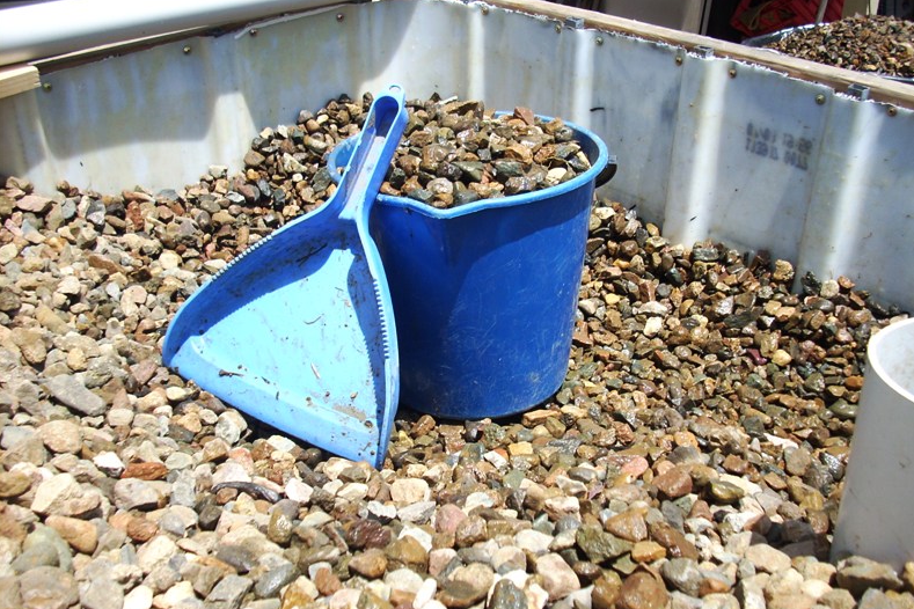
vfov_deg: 34.2
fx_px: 990
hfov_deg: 49.6
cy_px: 288
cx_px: 459
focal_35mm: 39
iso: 64
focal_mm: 6.2
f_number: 5.6
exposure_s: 1/155
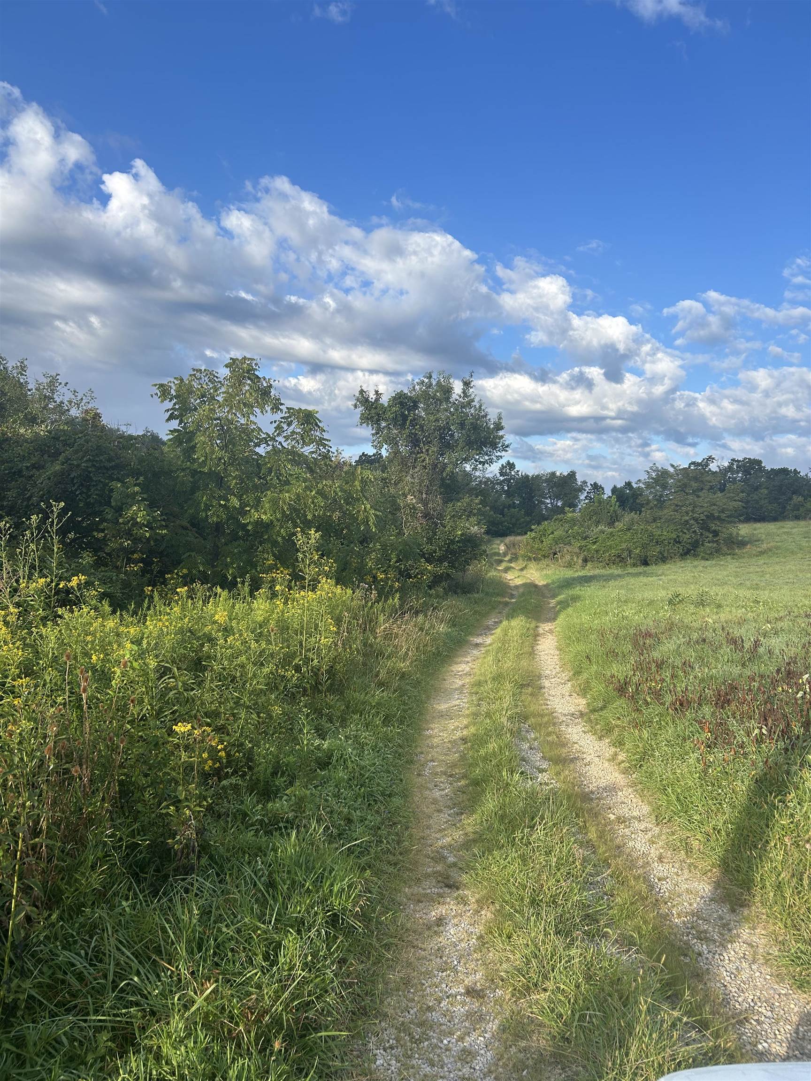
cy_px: 540
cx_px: 406
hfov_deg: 53.1
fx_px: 812
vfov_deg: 67.3
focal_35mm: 26
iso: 50
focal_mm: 5.7
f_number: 1.5
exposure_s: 1/2123
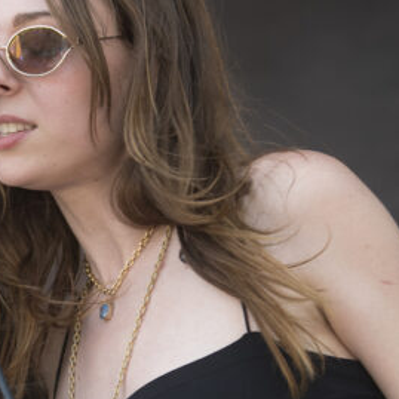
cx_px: 27
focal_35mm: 376
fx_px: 4903
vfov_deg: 4.7
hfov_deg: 4.7
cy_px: 294
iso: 800
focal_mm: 116
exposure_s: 1/400
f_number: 4.5
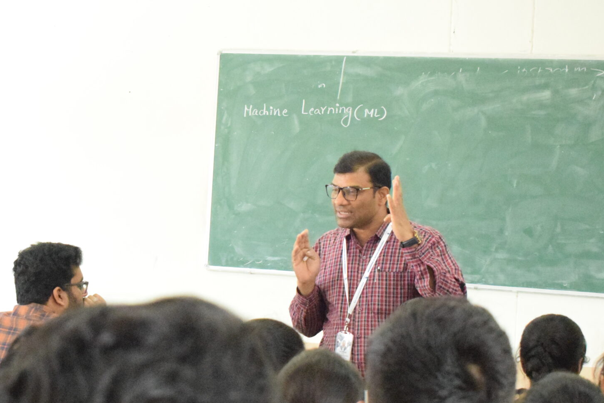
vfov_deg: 13.5
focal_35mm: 101
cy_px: 253
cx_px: 146
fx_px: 1694
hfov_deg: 20.1
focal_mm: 38
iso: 12800
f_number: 5.6
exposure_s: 1/125
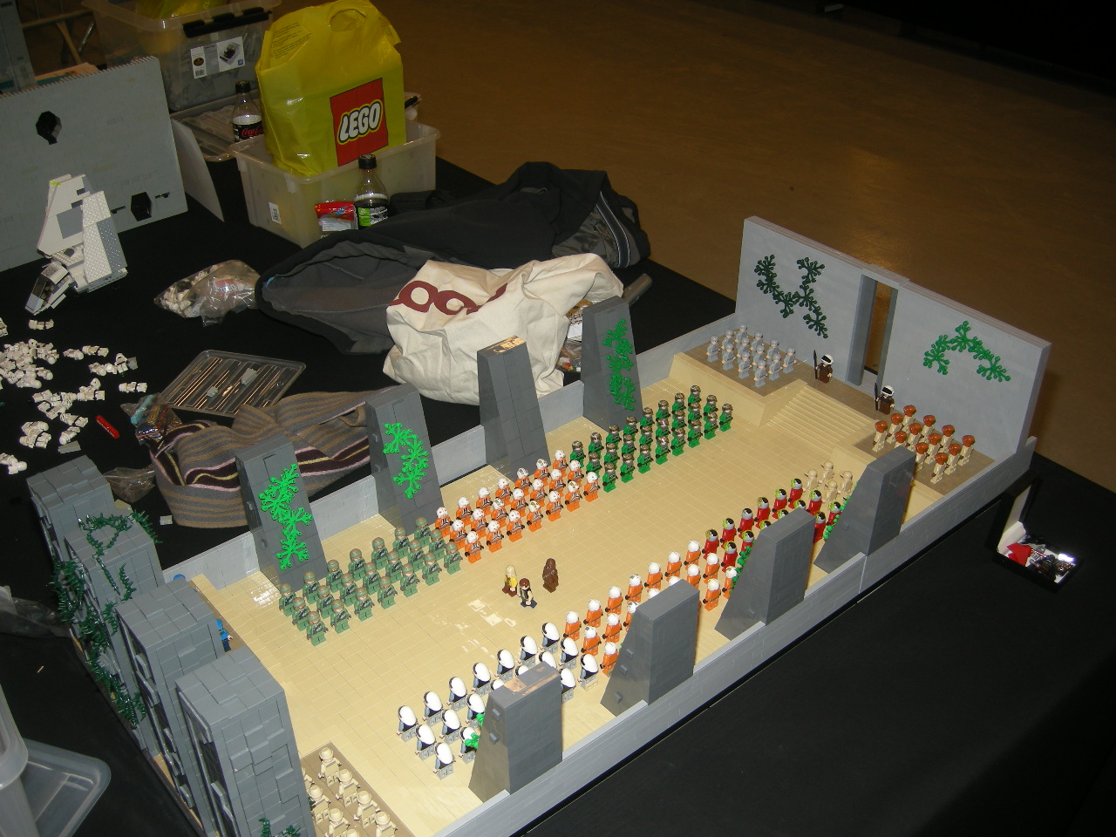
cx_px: 558
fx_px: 1161
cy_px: 418
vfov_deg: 39.7
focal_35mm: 36
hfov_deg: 51.4
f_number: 2.7
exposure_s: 1/30
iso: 64
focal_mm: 7.5
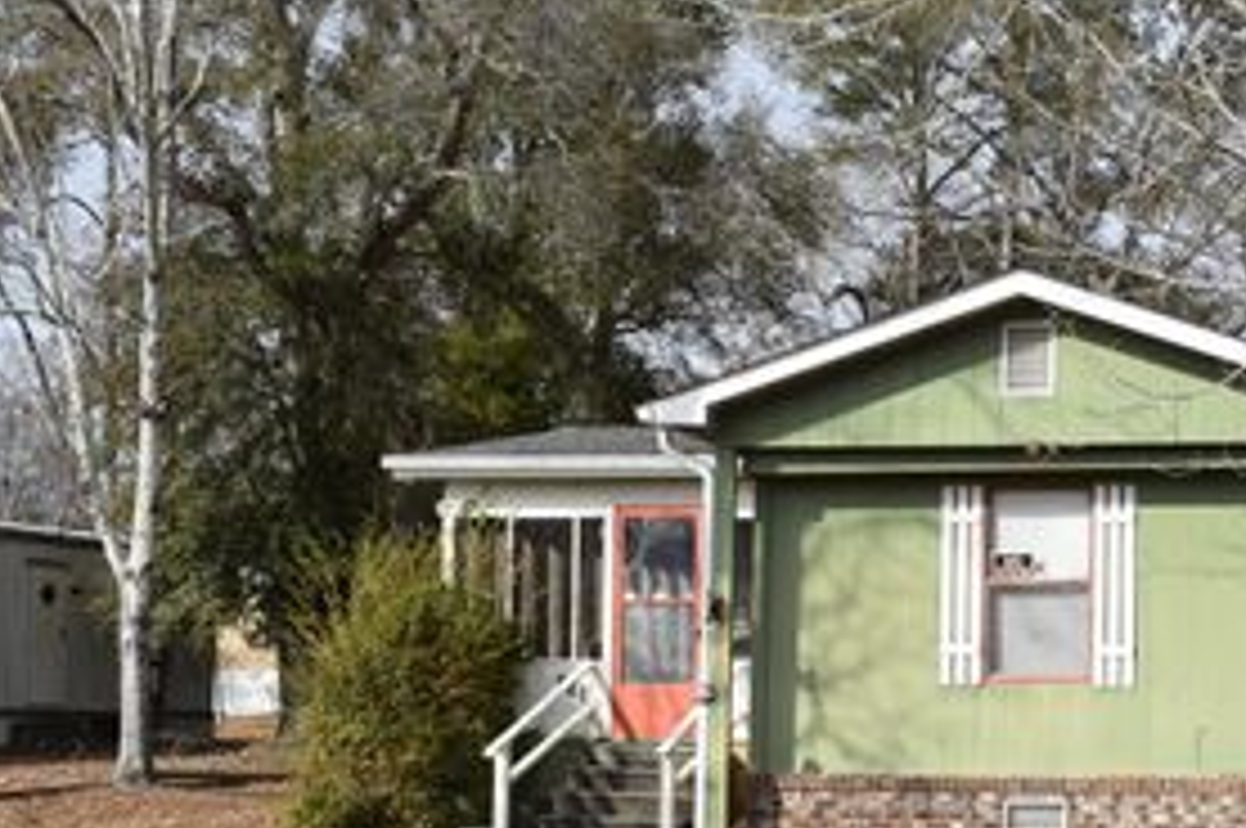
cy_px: 551
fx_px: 2247
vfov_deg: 20.8
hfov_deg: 30.2
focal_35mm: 65
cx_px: 1017
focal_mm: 24
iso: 200
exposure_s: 1/400
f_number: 10
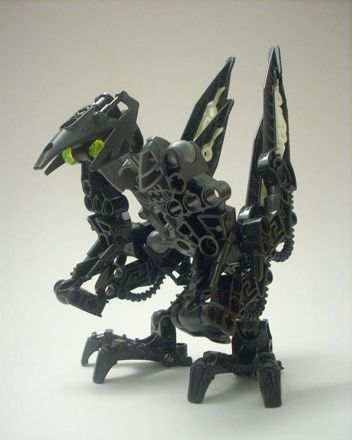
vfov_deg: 46.8
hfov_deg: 38.2
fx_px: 508
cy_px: 235
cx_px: 175
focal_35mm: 39
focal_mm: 6.2
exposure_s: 1/4
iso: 322
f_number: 2.8
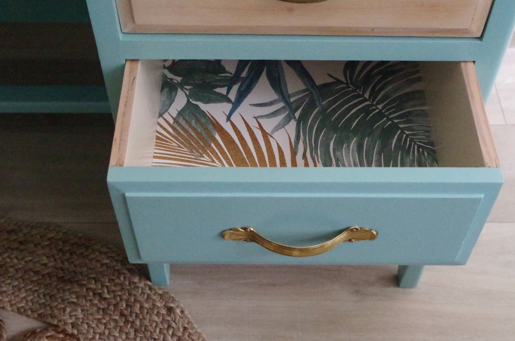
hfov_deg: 39.7
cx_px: 255
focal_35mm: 50
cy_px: 170
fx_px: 714
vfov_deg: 26.9
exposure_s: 1/160
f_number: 7.1
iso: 12800
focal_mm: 32.5
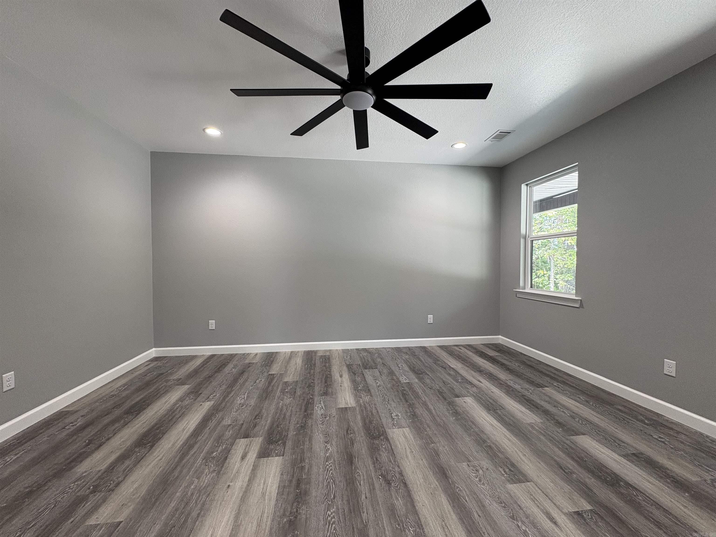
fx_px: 290
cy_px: 268
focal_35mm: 14
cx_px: 358
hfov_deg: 102.1
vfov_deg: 85.7
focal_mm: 2.22
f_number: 2.2
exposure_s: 1/60
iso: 125
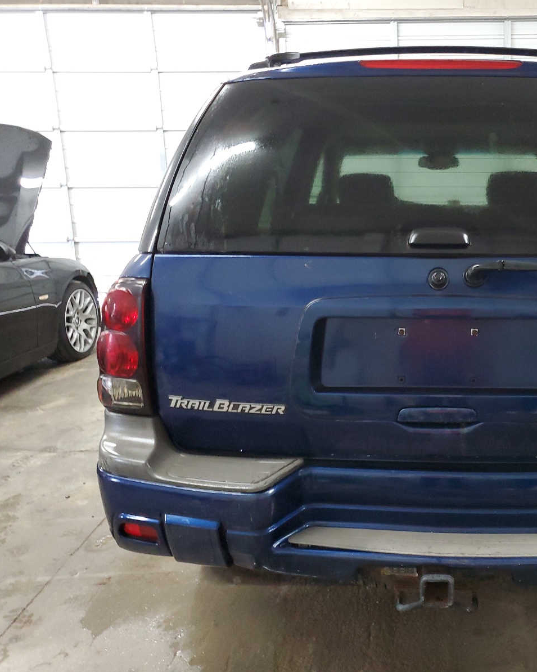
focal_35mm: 34
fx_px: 676
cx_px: 444
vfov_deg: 52.8
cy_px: 337
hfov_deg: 41.2
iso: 285
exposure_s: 1/30
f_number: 1.5
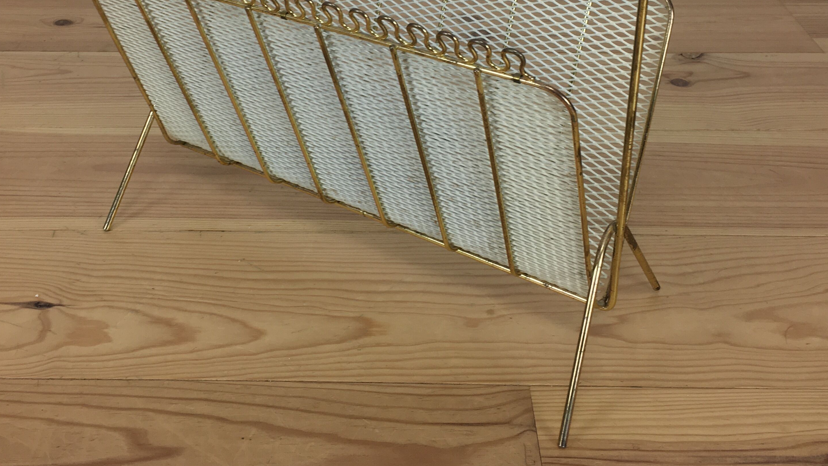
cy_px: 62
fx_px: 966
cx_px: 363
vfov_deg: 26.4
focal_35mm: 44
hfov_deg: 46.3
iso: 32
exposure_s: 1/33
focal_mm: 4.15
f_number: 2.2
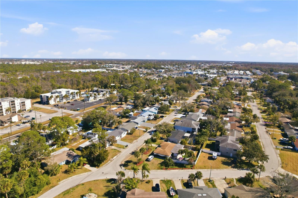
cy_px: 99
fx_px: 182
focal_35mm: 22
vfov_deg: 57.2
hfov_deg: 78.6
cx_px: 149
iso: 100
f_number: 2.8
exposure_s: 1/160
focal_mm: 8.4
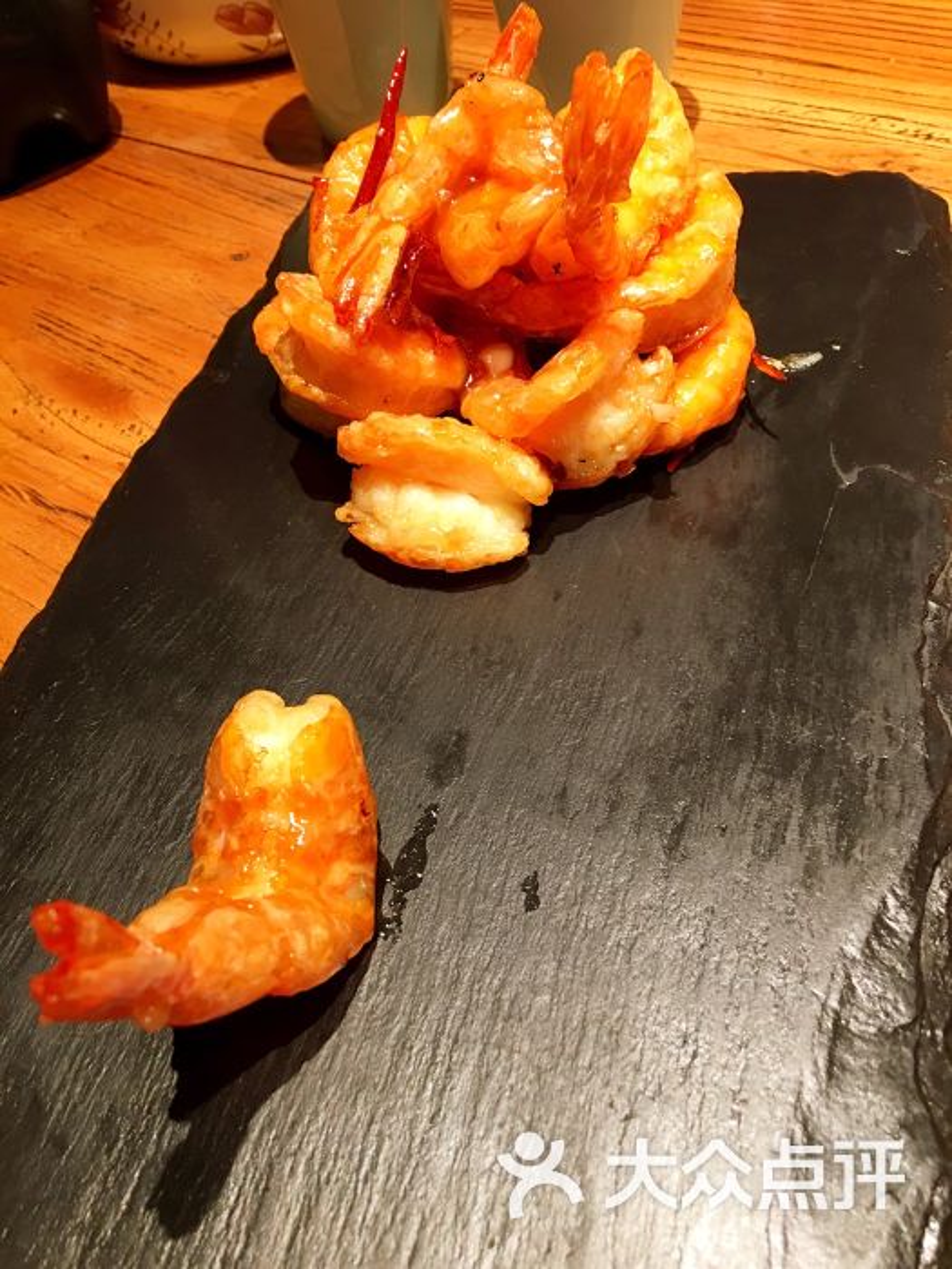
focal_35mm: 29
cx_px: 476
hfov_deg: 48.2
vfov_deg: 61.7
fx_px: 1063
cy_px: 634
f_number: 2.2
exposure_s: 1/17
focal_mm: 4.15
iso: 40
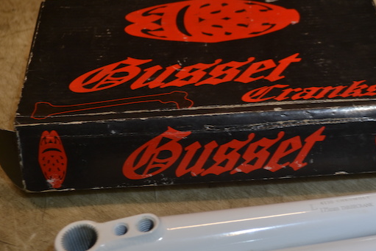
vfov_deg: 22.2
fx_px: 637
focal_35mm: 61
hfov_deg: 32.8
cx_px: 230
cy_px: 162
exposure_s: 1/13
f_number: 4.5
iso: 100
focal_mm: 26
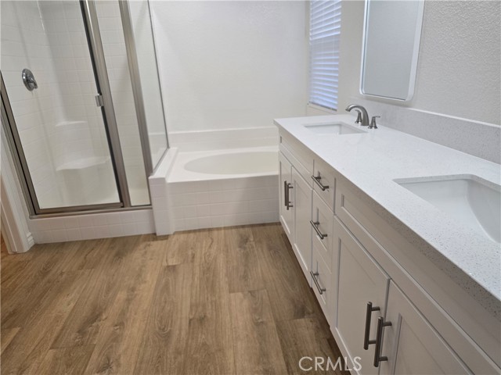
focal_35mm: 23
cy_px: 188
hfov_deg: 73.9
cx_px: 250
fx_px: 333
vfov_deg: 58.9
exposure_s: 1/120
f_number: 1.7
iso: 125
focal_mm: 6.3
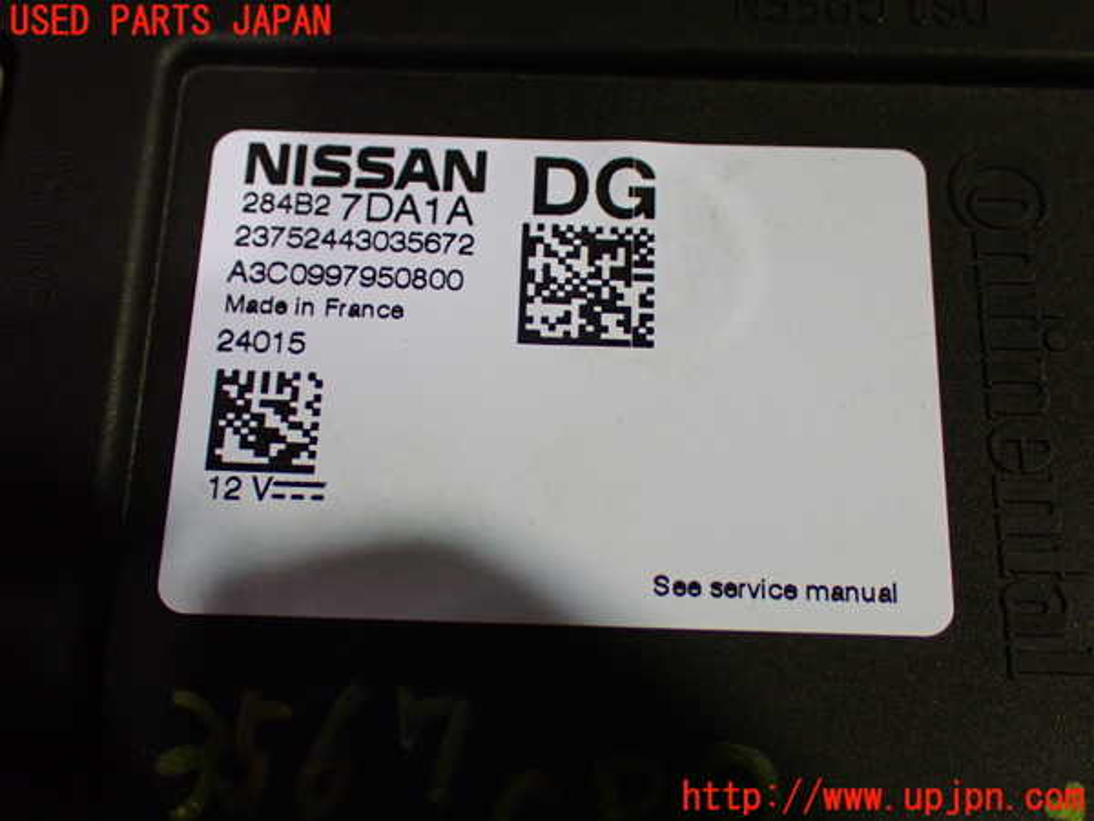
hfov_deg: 40.4
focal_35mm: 47
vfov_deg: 30.9
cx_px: 547
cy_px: 410
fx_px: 1485
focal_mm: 8.4
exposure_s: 1/50
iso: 800
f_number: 3.1
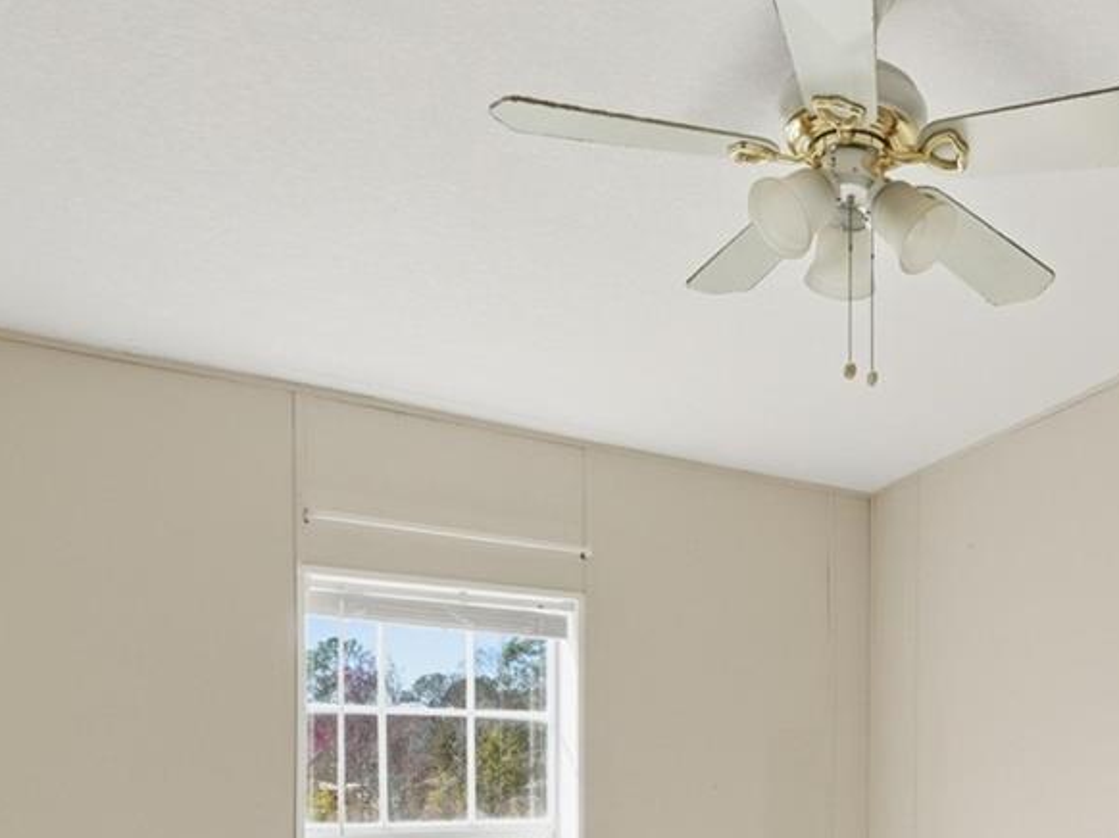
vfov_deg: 35.7
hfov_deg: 46.8
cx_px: 932
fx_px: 1196
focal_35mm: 37
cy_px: 792
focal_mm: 14
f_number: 8
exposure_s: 1/4000
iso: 400
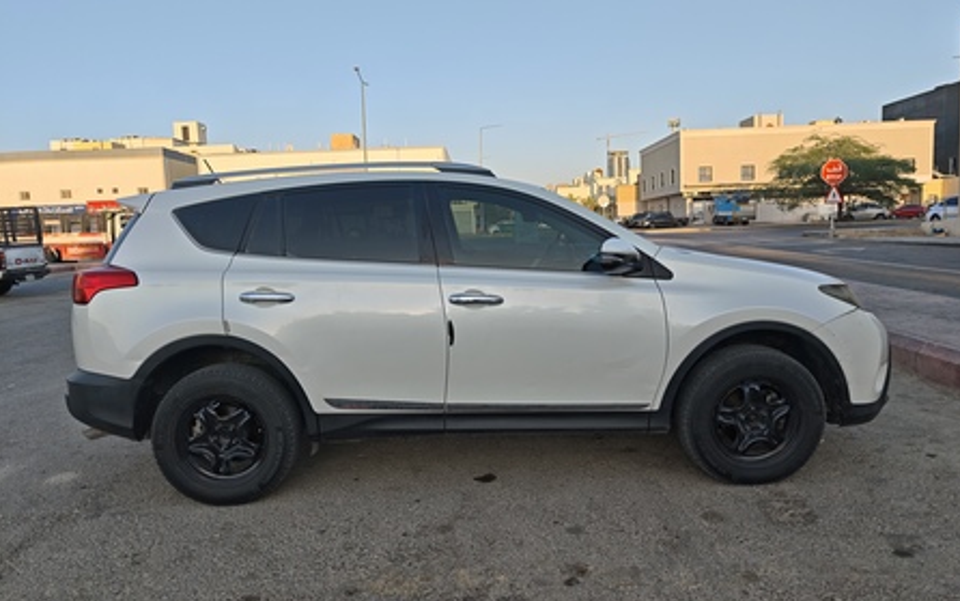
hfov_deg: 72.5
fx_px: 654
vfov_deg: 49.3
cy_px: 296
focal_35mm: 25
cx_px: 483
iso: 50
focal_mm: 8.72
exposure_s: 1/984
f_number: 1.63
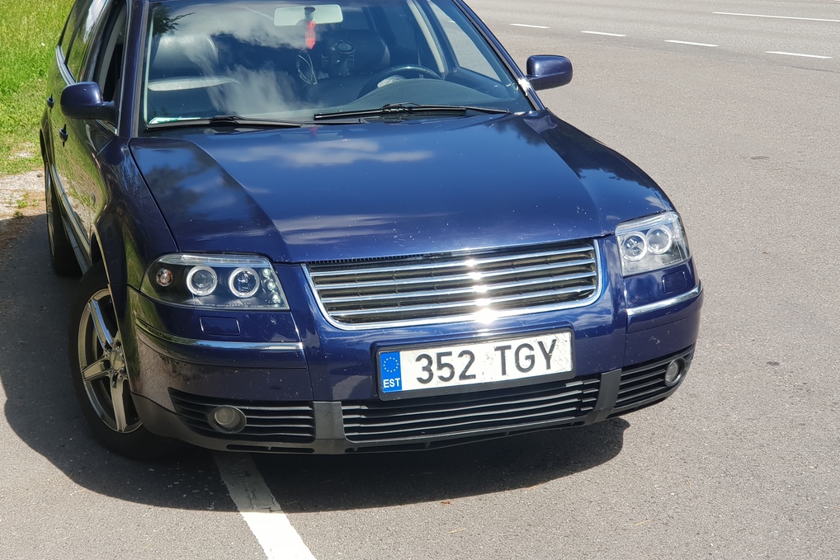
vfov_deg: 20.0
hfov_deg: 29.6
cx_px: 335
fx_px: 1587
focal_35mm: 68
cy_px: 235
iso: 25
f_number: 2.4
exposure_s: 1/347
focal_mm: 6
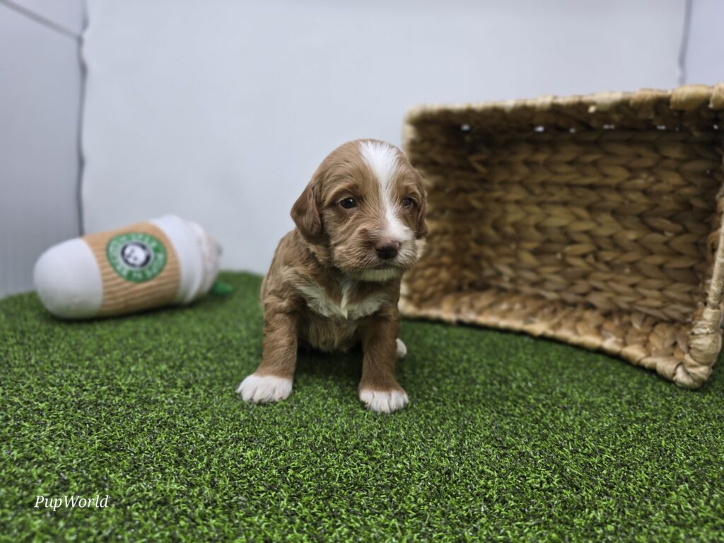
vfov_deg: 58.9
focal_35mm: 23
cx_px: 362
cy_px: 272
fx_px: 481
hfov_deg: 73.9
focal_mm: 6.3
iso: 50
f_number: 1.7
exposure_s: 1/120
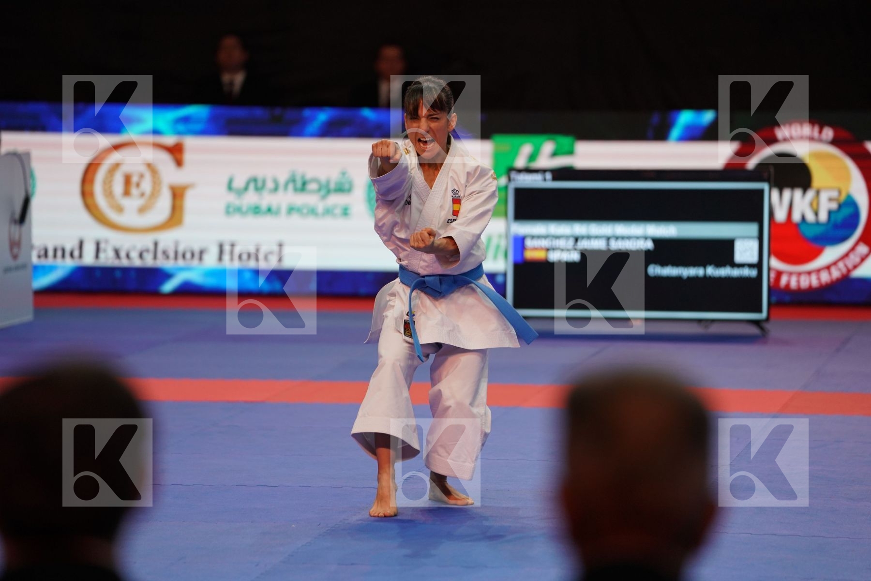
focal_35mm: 200
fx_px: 4839
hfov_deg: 10.3
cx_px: 436
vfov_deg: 6.9
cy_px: 290
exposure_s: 1/250
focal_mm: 200
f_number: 2.8
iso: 1000
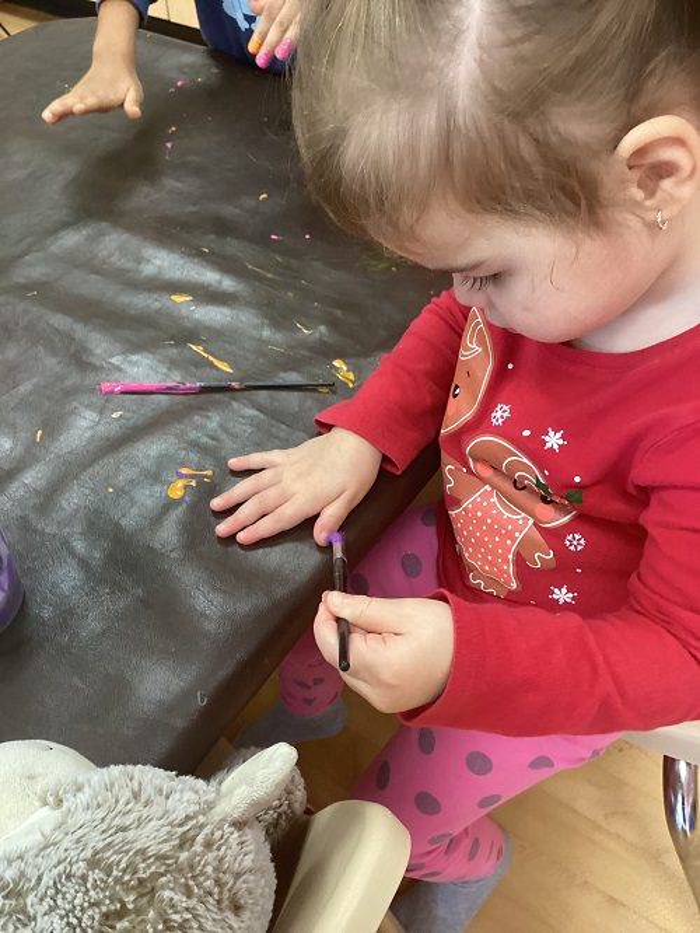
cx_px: 350
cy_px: 466
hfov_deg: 45.5
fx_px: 835
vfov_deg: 58.3
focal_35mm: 31
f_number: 2.4
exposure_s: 1/50
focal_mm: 3.3
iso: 250
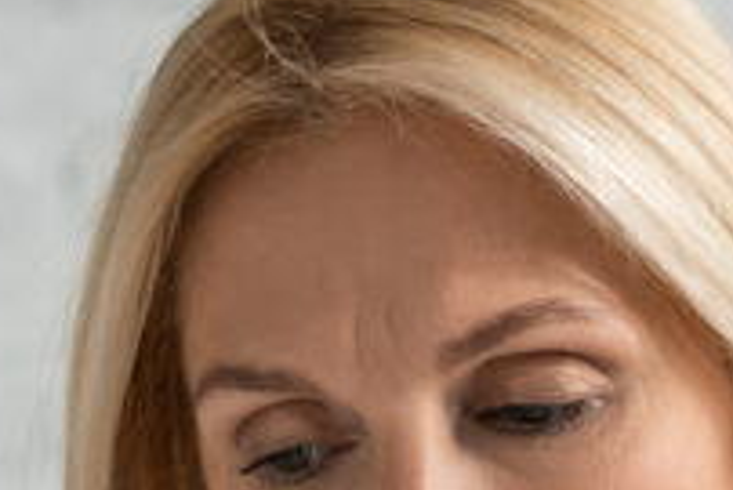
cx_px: 1049
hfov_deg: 10.5
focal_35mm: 190
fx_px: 3871
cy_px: 815
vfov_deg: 7.1
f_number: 4
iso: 200
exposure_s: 1/160
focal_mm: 50
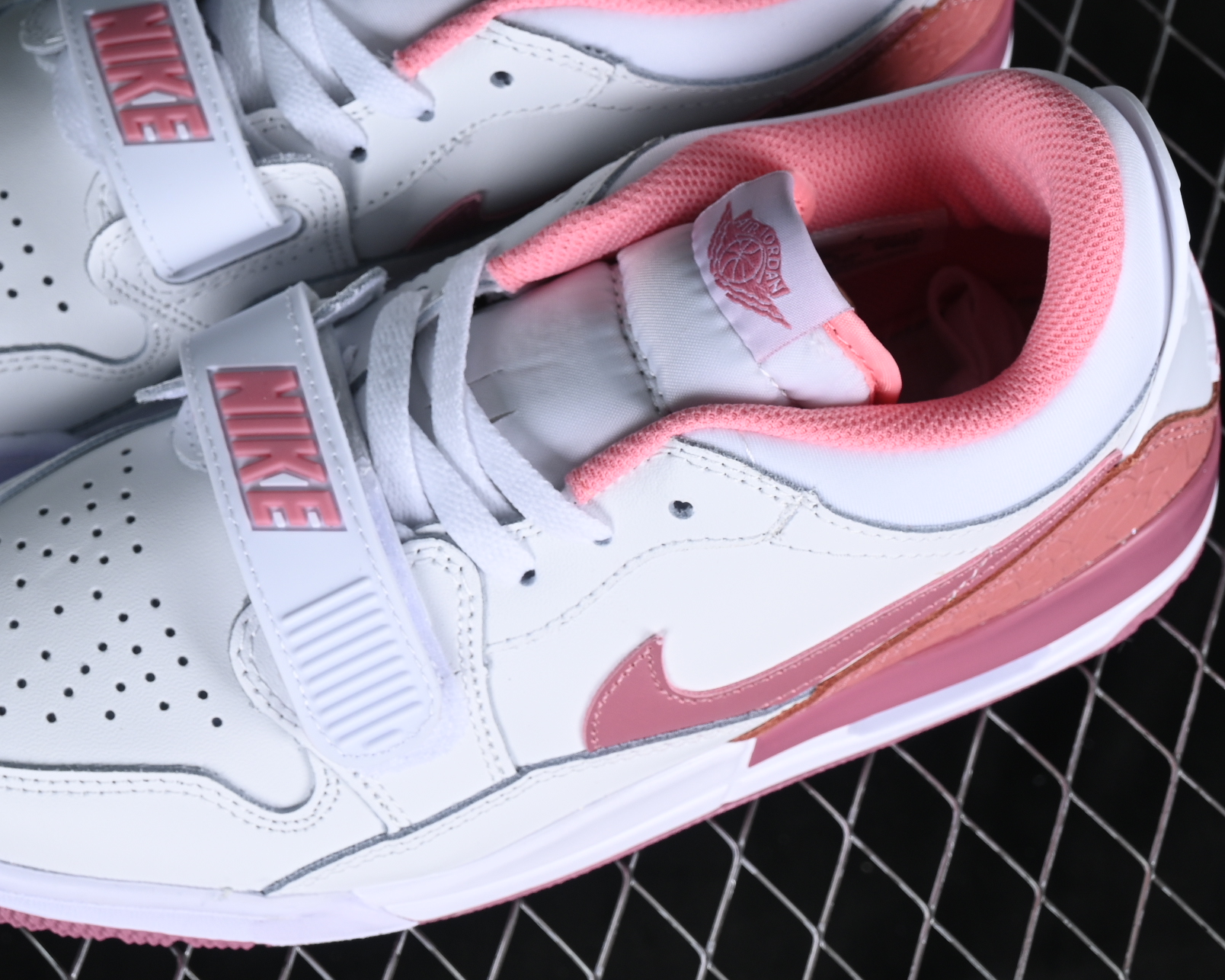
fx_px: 4241
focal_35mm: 117
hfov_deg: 16.4
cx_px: 512
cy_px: 312
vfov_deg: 13.2
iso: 160
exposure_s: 1/100
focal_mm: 48
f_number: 8
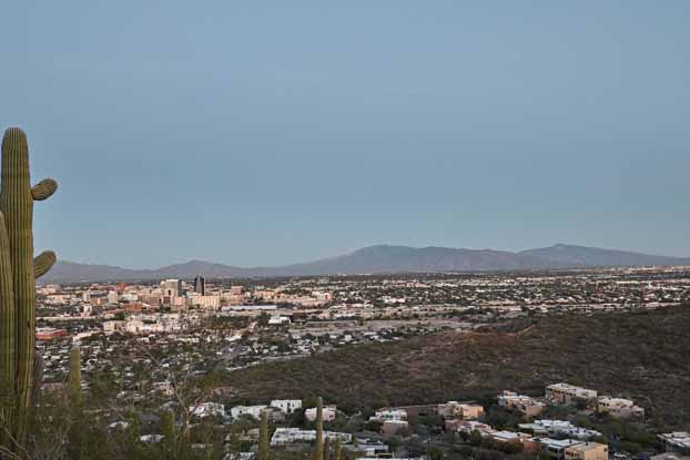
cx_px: 319
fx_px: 690
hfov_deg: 53.1
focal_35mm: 36
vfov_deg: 36.8
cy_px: 259
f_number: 4
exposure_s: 1/30
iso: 450
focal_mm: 28
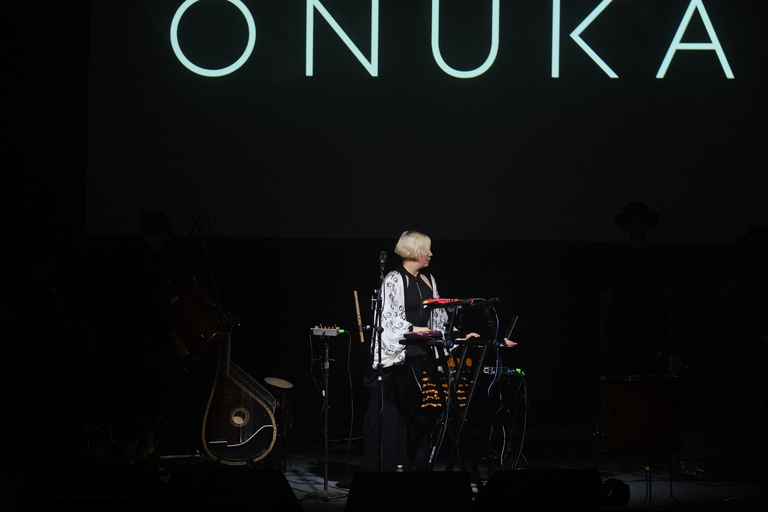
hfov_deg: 21.2
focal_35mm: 96
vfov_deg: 14.3
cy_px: 257
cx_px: 407
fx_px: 2048
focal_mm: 56
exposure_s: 1/100
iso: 1600
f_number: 2.8
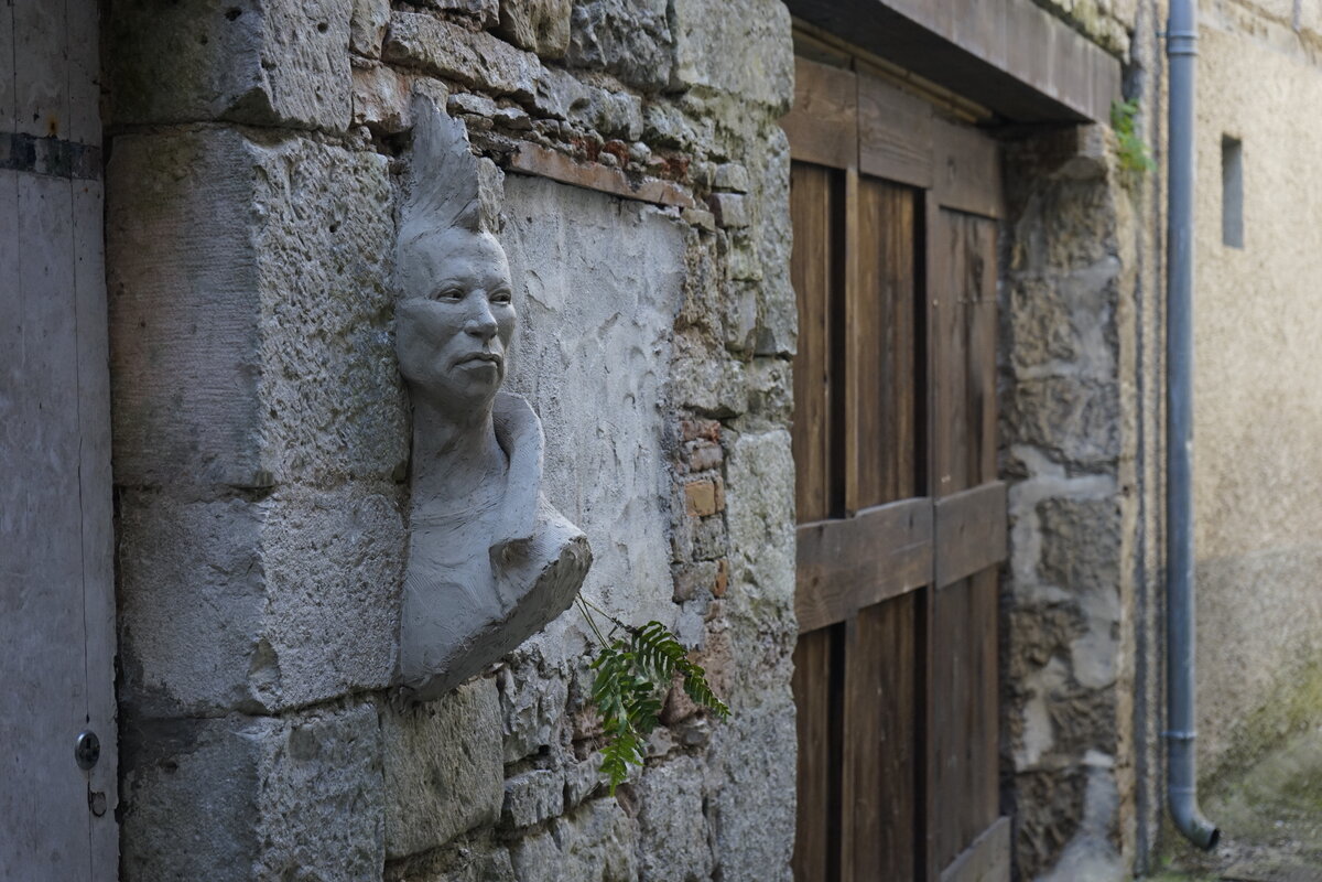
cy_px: 441
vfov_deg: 20.3
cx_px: 661
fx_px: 2460
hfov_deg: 30.1
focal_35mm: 67
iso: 1000
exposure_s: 1/160
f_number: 5.6
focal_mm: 67
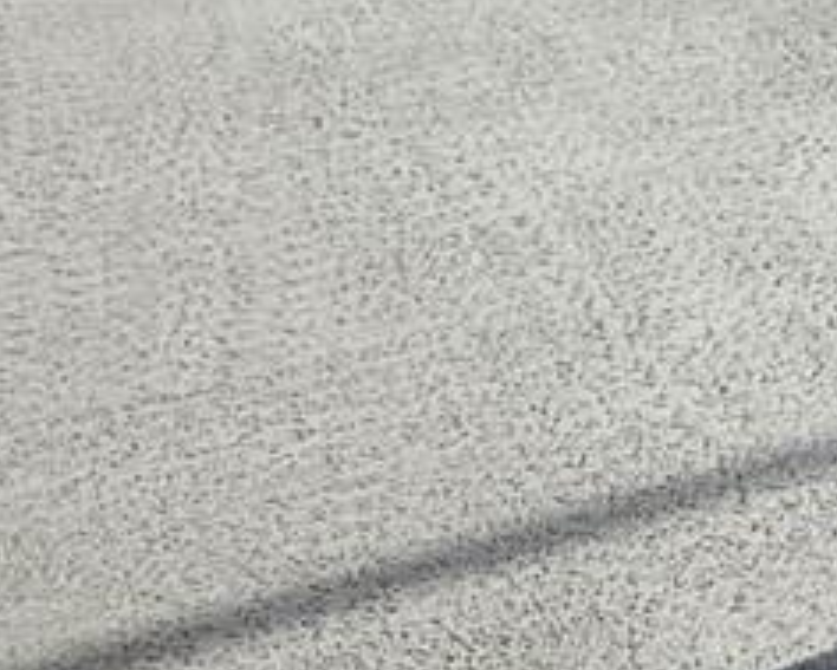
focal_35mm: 152
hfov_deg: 10.7
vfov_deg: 9.3
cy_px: -801
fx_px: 3767
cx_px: 2029
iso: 12
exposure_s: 1/532
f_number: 1.7
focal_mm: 6.3
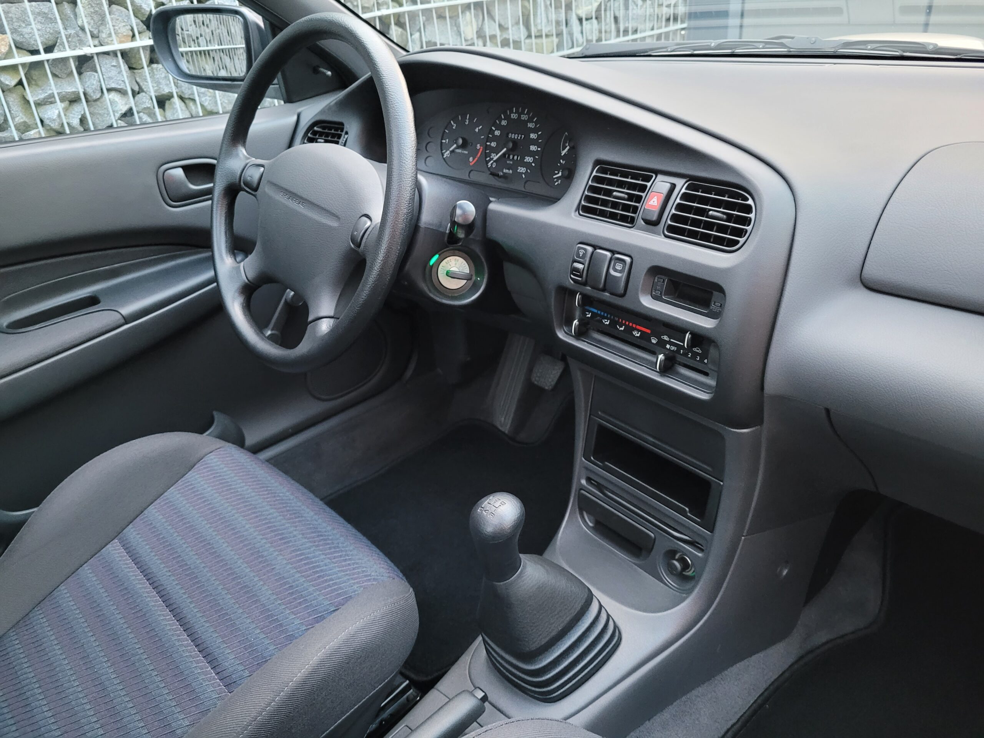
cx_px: 492
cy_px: 369
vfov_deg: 53.1
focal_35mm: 26
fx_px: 739
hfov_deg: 67.3
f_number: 1.8
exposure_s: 1/25
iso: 1000
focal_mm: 5.4
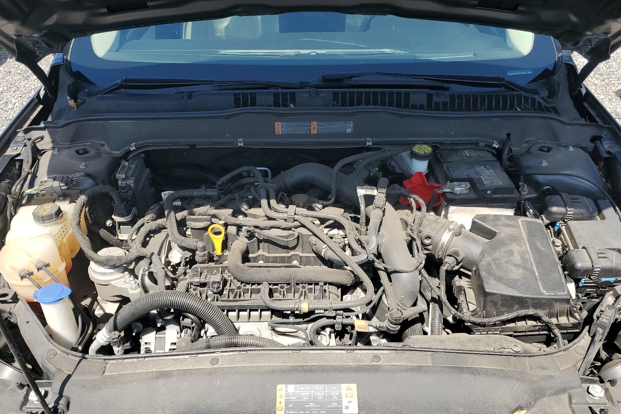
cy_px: 240
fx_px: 535
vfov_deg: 42.2
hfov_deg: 60.3
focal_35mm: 31
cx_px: 316
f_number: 1.5
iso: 50
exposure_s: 1/1667
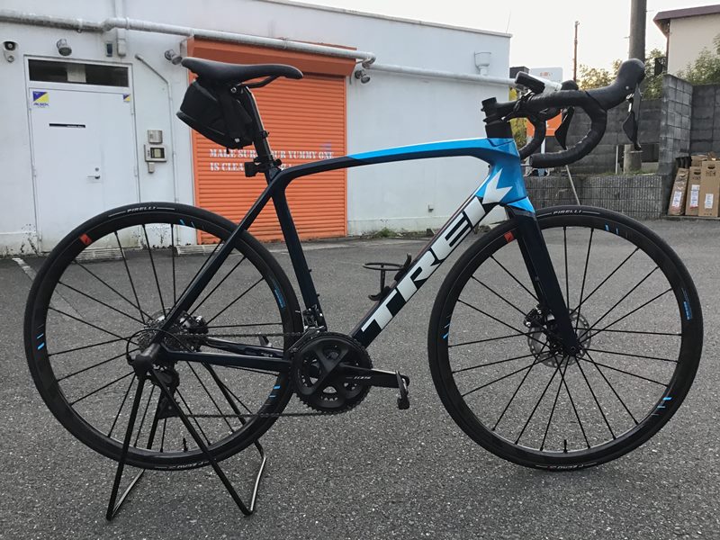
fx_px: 645
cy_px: 270
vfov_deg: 45.4
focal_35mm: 31
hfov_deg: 58.4
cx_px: 360
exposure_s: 1/30
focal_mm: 3.3
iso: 25
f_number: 2.4
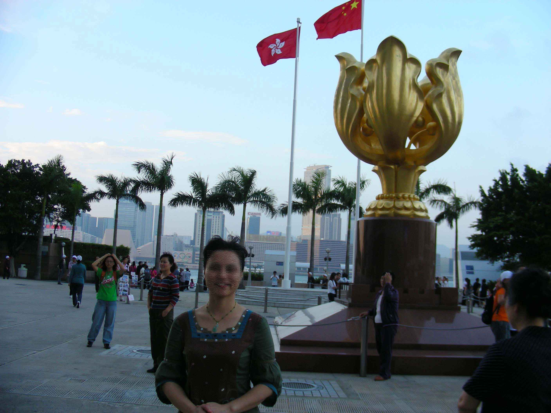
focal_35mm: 38
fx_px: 605
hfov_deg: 49.0
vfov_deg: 37.7
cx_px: 276
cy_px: 206
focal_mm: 6.3
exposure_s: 1/91.7
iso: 50
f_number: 3.5
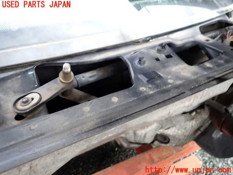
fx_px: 168
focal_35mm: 25
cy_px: 88
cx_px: 116
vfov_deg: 54.9
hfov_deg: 69.4
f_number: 5.6
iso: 100
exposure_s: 1/30
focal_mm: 4.5
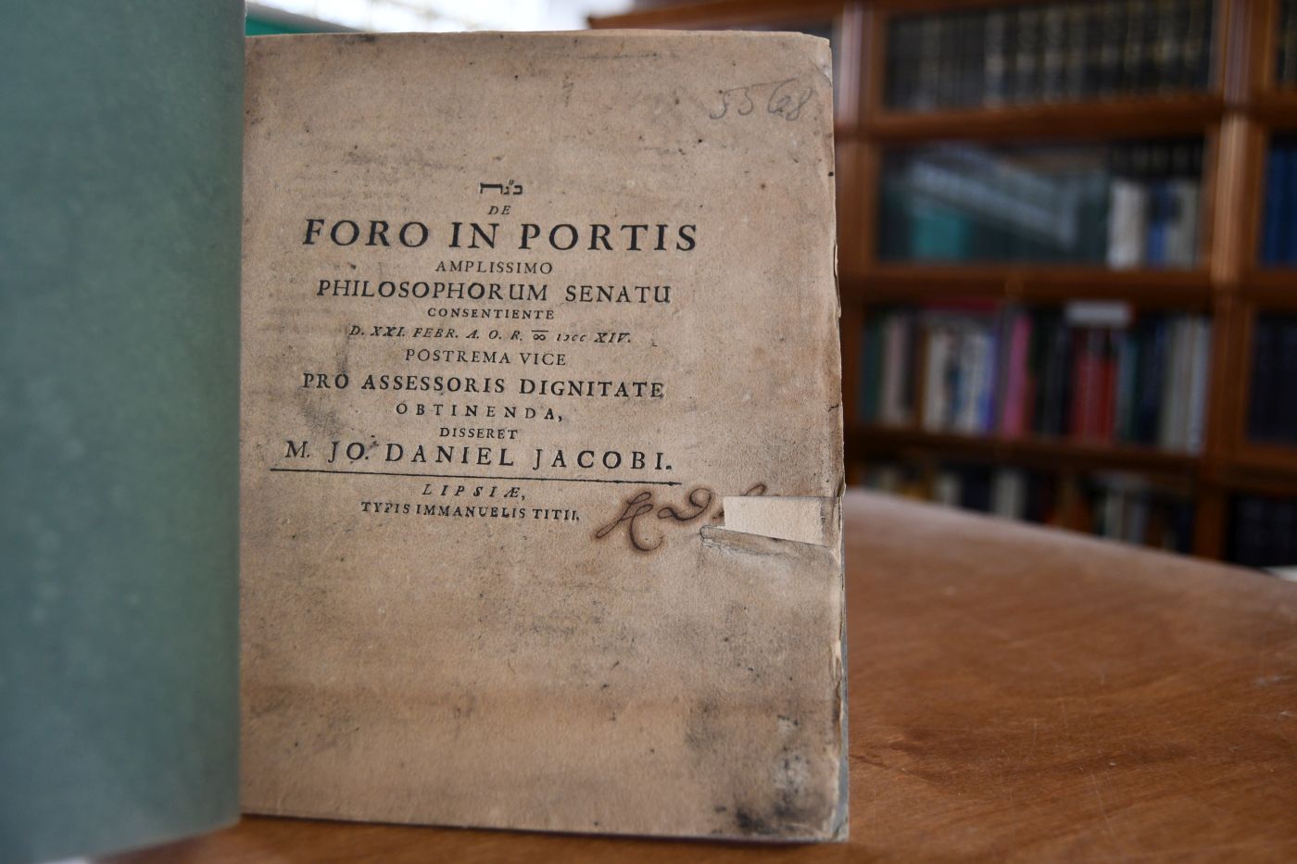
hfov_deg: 55.8
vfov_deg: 38.9
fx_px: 1225
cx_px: 648
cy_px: 432
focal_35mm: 34
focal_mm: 23
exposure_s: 1/160
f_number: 3.8
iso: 800
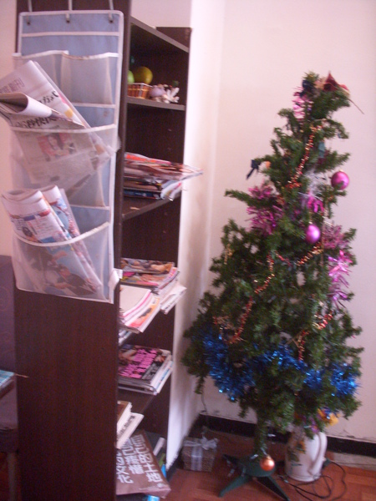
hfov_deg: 37.7
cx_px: 188
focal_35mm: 38
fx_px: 550
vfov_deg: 49.0
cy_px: 250
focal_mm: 6.3
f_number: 3.3
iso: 400
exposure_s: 1/5
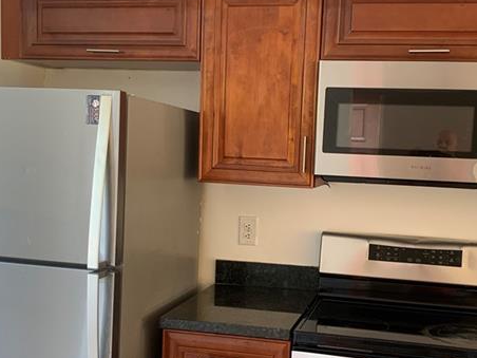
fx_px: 634
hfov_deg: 41.1
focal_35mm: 46
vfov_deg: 31.4
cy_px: 215
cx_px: 281
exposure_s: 1/60
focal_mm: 4.25
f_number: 1.8
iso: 100
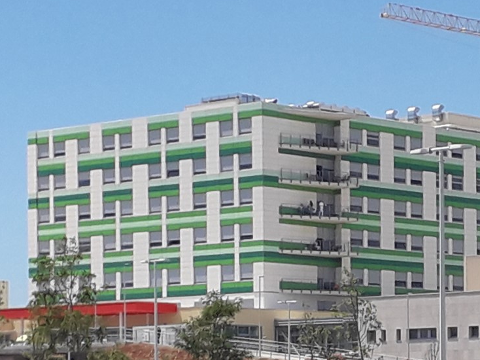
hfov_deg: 34.7
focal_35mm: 53
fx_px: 735
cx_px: 405
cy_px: 313
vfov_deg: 26.7
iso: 40
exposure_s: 1/2105
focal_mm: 3.6
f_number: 1.9
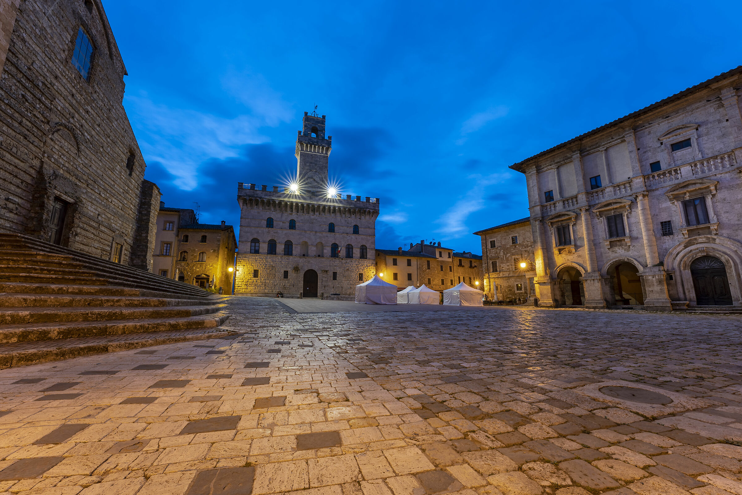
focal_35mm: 14
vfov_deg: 81.2
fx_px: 289
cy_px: 248
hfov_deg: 104.3
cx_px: 371
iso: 50
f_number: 11
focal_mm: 14
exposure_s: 5
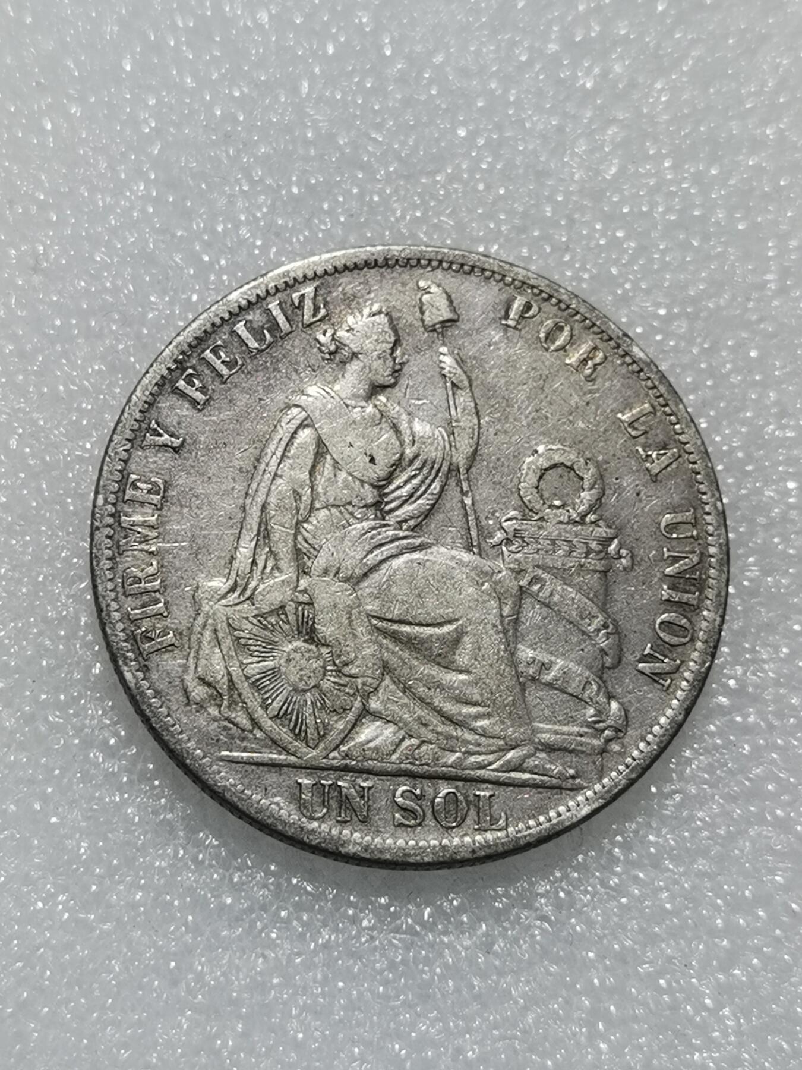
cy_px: 535
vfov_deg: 27.8
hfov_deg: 21.0
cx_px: 401
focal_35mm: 70
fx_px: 2162
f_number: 1.9
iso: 64
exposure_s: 1/100
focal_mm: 6.67
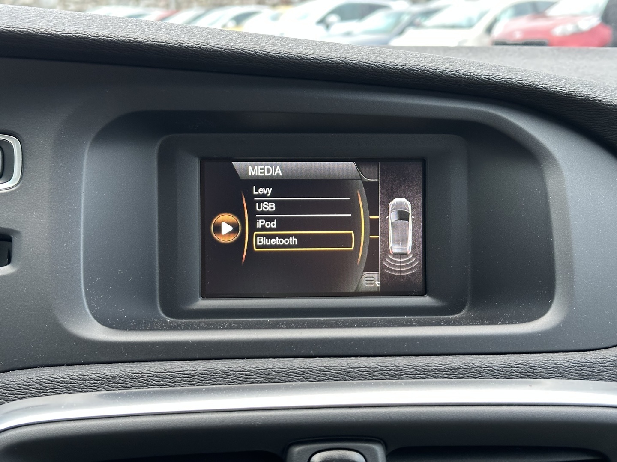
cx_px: 308
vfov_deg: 30.3
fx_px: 856
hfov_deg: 39.7
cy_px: 231
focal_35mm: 48
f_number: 1.78
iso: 250
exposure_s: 1/50
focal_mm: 6.86
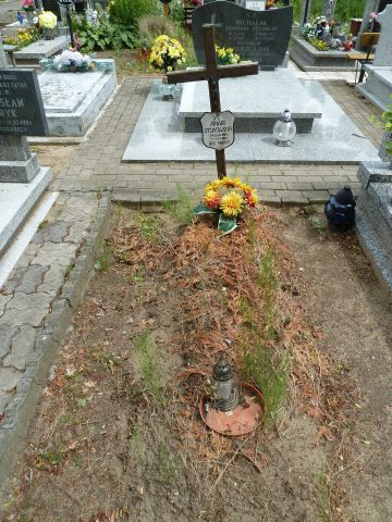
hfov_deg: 54.9
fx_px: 377
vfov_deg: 69.4
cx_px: 196
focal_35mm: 25
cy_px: 261
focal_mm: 4.1
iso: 80
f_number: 4
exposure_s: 1/250
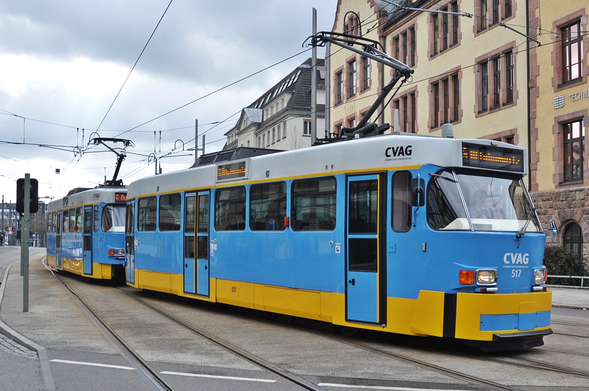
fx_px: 441
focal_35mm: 27
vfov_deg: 47.8
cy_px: 196
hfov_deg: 67.4
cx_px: 294
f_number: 4
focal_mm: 18
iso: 400
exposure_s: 1/1000
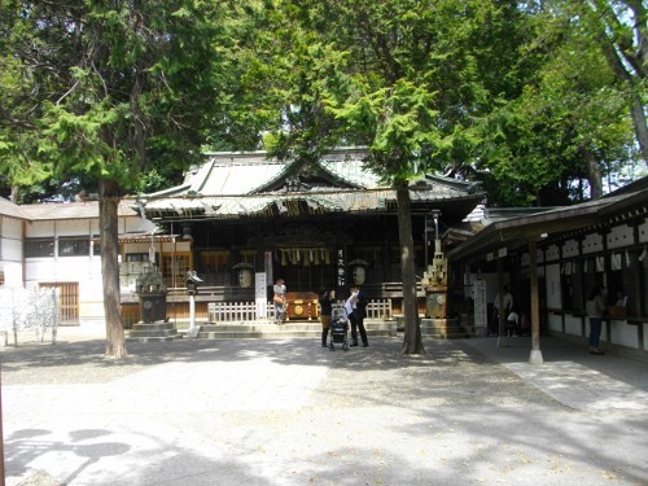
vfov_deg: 44.2
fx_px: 599
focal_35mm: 32
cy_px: 243
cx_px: 324
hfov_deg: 56.8
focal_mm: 5.7
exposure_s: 1/250
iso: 100
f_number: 2.9
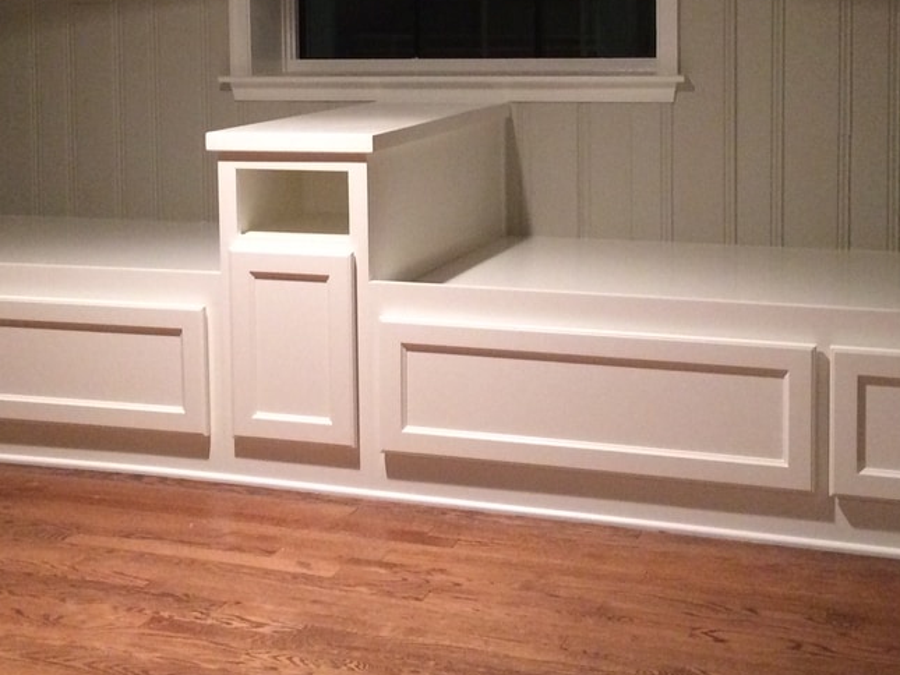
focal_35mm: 62
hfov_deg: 31.2
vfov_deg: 23.3
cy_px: 141
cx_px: 417
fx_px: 1612
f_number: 2.2
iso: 320
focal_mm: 4.12
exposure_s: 1/15
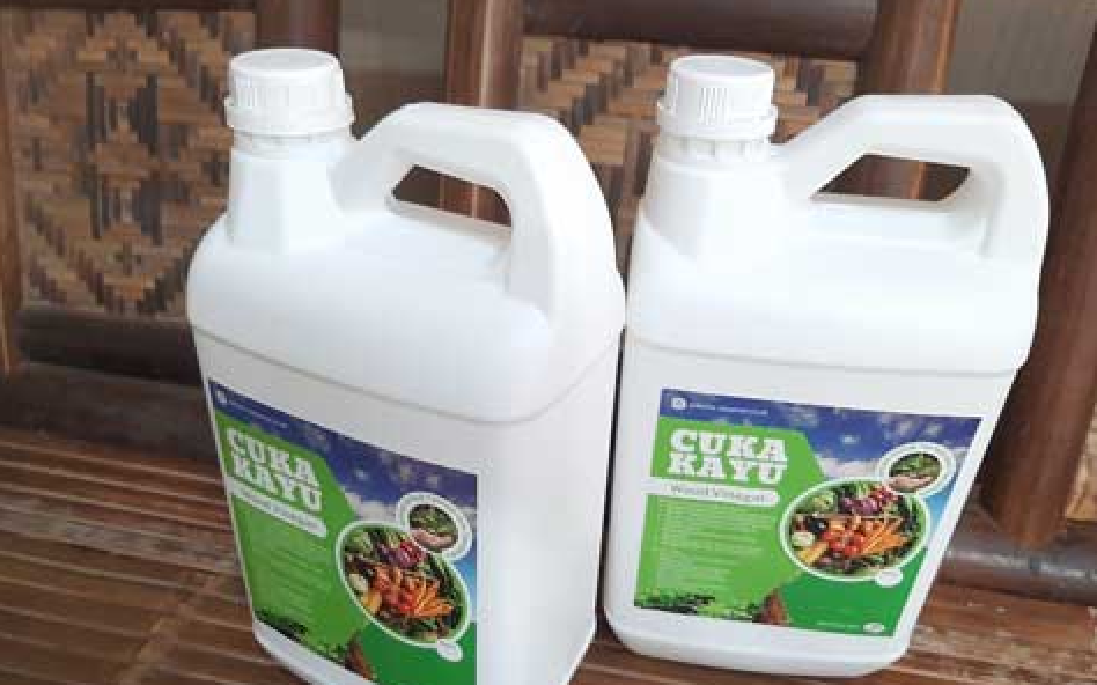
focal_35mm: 29
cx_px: 548
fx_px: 867
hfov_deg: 64.7
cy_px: 393
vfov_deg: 43.0
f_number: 1.7
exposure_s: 1/20
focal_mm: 3.93
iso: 500
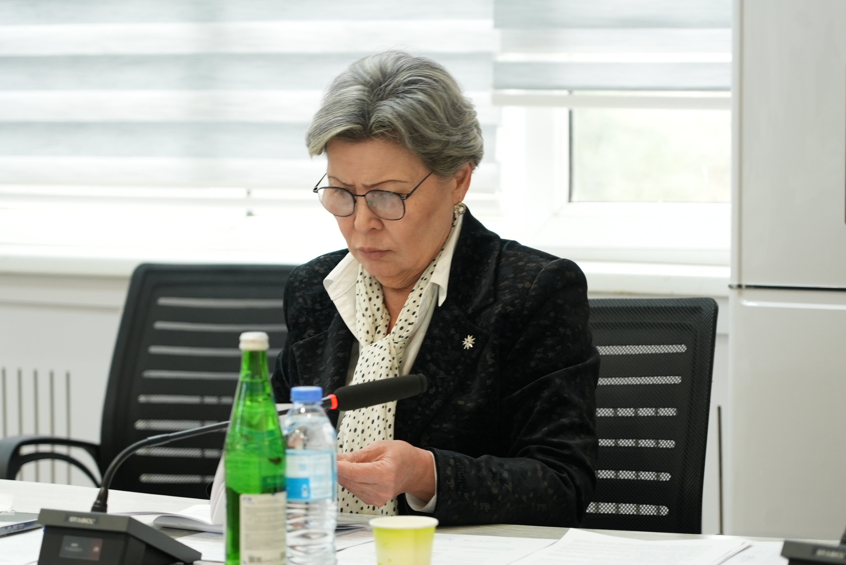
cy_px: 306
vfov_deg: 11.5
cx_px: 403
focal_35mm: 119
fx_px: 2798
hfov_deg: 17.2
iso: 2000
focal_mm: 105
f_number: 4
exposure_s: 1/100
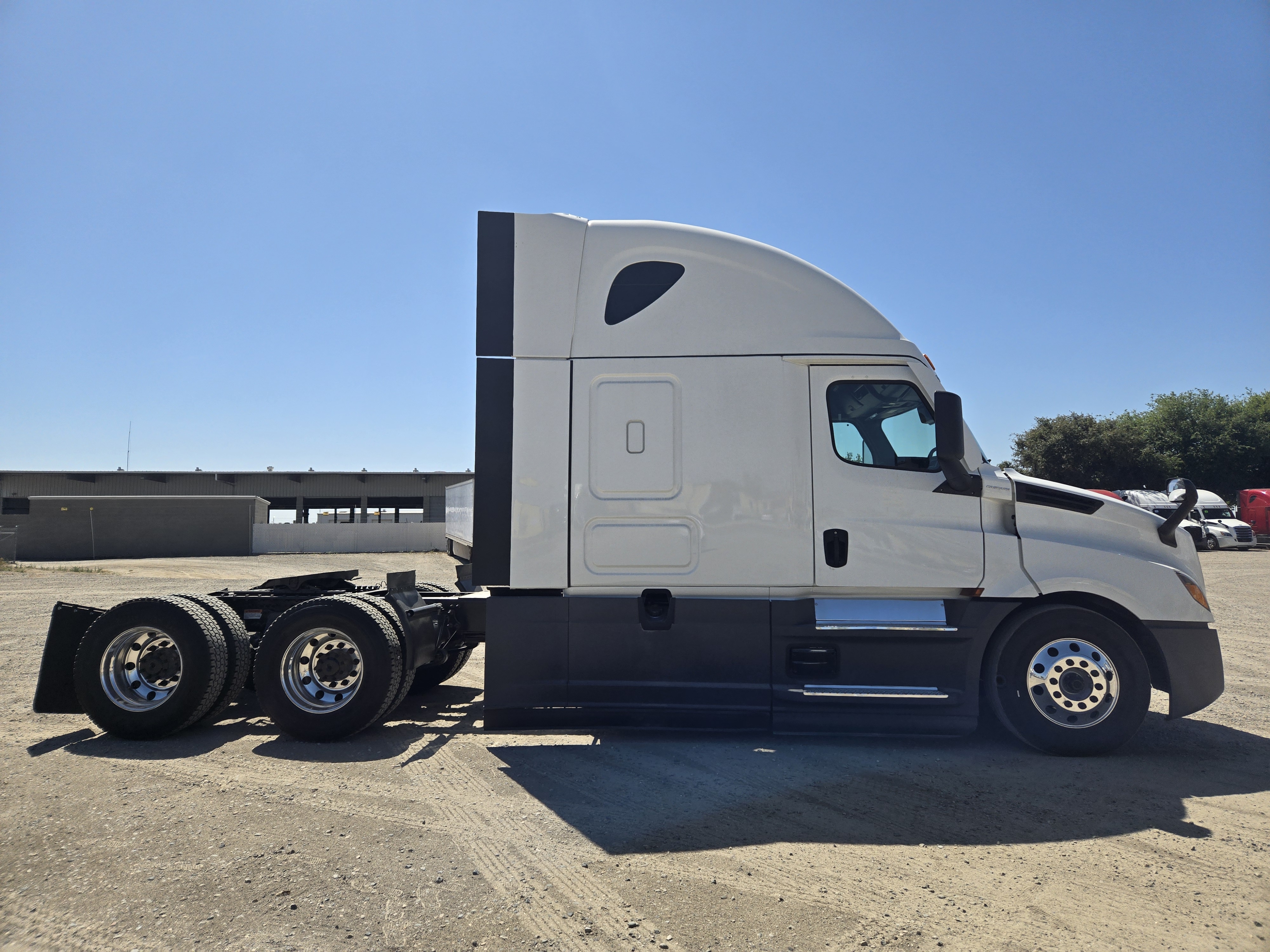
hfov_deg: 73.9
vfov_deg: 58.9
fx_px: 844
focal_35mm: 23
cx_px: 635
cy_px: 476
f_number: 1.8
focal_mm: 5.4
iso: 25
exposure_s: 1/2283
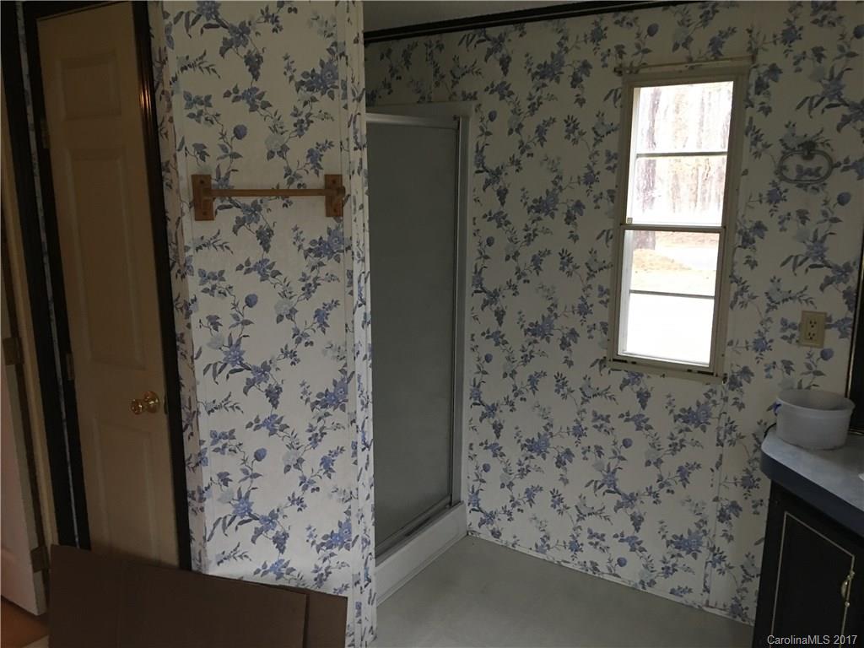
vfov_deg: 48.2
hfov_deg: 61.7
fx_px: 724
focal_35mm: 29
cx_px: 432
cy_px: 324
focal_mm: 4.15
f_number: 2.2
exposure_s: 1/10
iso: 80
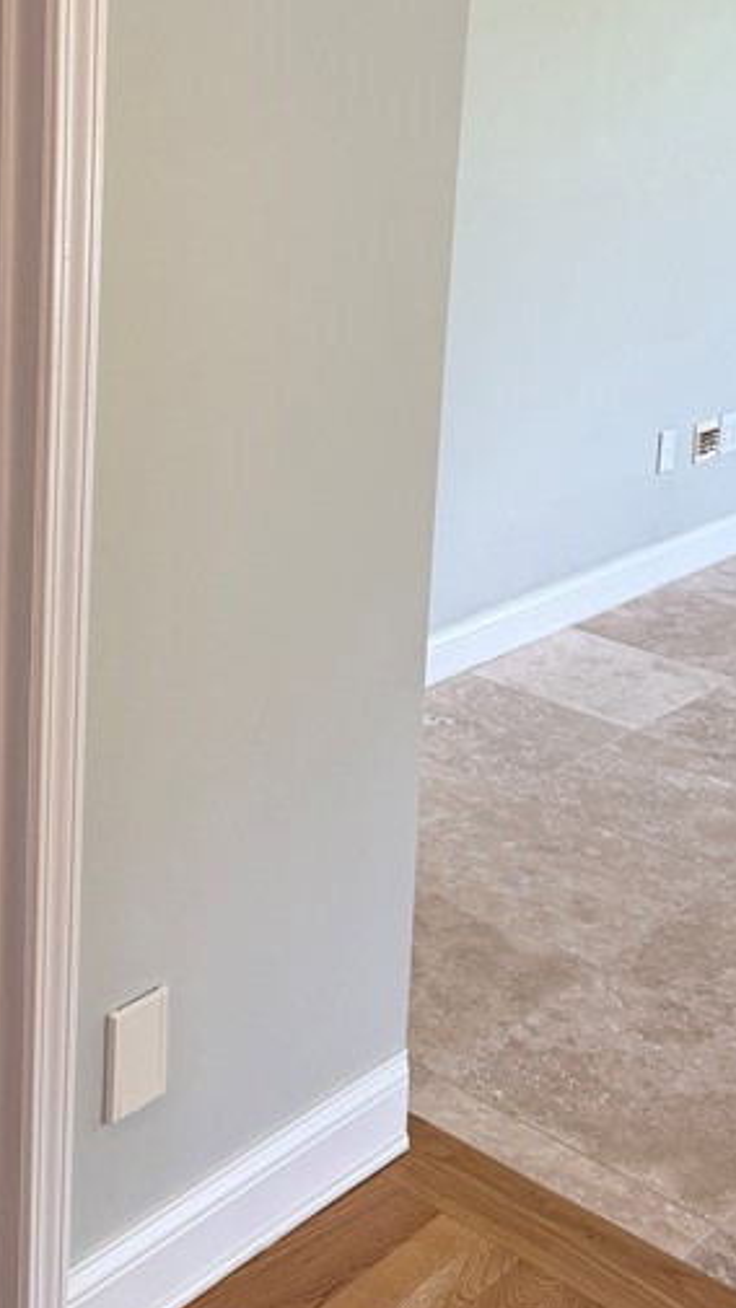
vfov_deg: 38.2
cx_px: 41
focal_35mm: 53
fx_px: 1839
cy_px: 324
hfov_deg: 22.0
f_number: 1.78
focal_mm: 6.76
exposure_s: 1/120
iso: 100
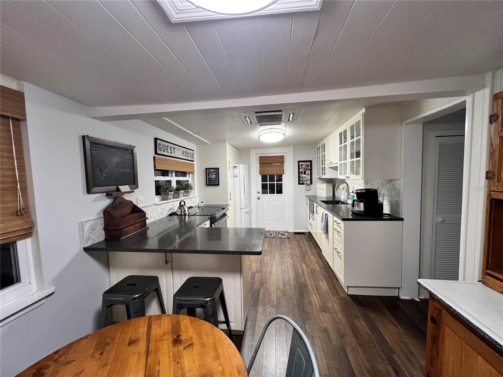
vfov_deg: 89.9
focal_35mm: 13
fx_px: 189
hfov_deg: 106.2
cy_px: 188
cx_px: 252
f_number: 1.8
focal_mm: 1.57
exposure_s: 1/60
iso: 160
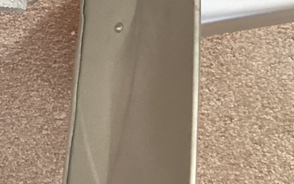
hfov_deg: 19.3
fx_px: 818
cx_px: -47
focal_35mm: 102
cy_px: 128
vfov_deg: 12.8
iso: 320
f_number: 2.4
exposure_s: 1/30
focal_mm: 3.3
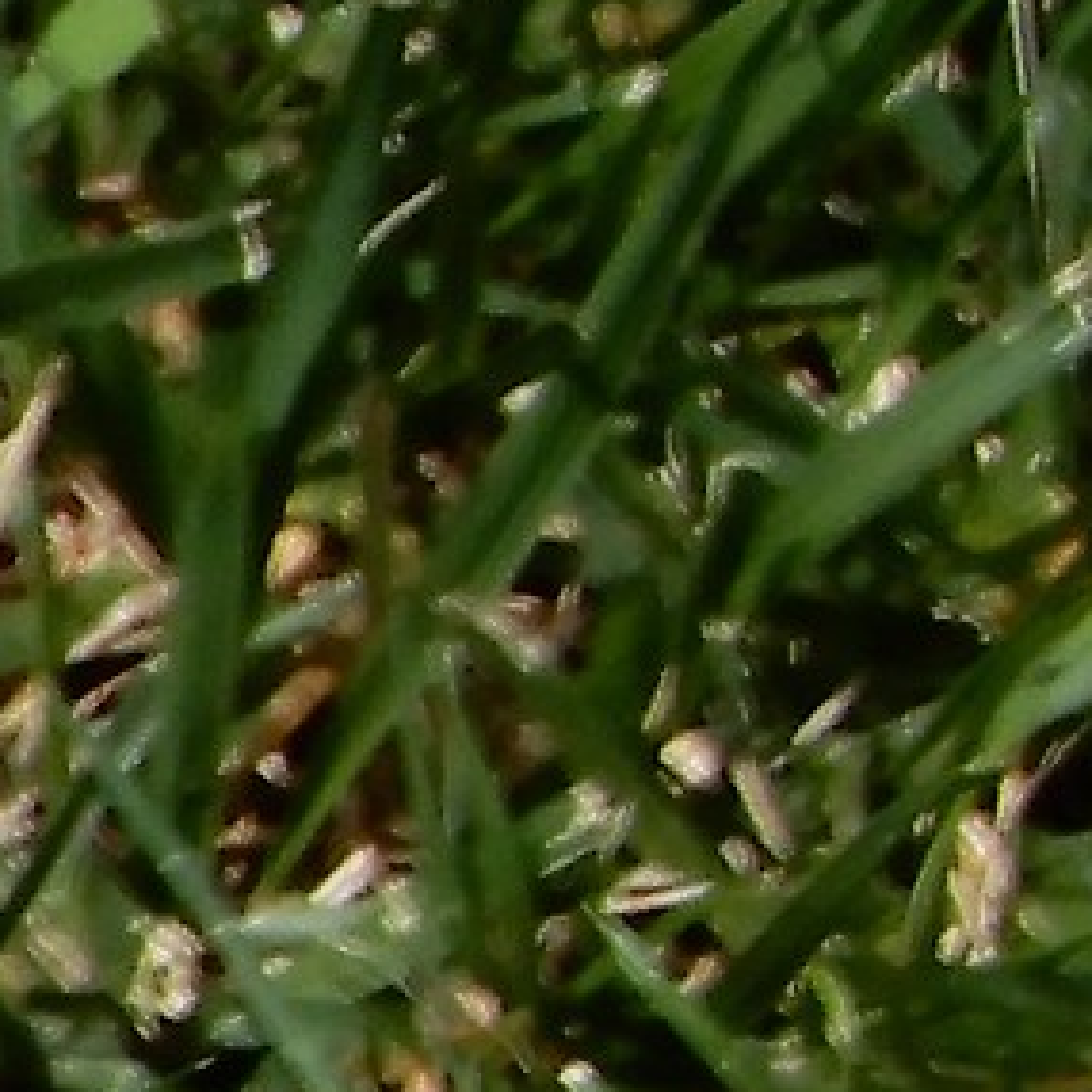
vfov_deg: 1.4
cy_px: 1210
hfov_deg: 1.4
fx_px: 43721
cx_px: -3058
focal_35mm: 1225
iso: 80
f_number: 5.6
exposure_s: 1/250
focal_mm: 29.4
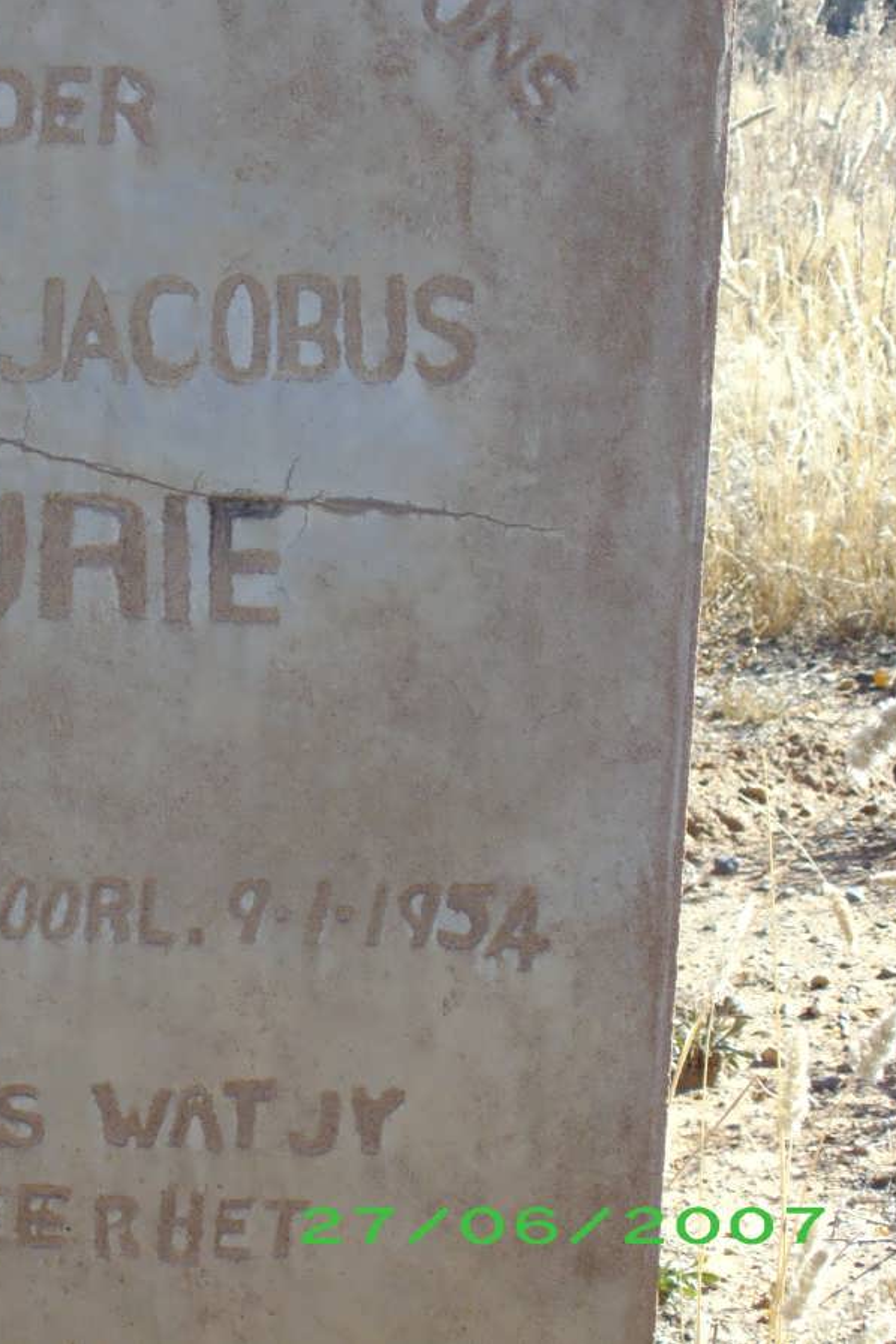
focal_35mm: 121
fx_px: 4517
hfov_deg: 11.2
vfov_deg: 16.9
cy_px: 671
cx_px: 61
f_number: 4.3
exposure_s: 1/400
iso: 160
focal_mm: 14
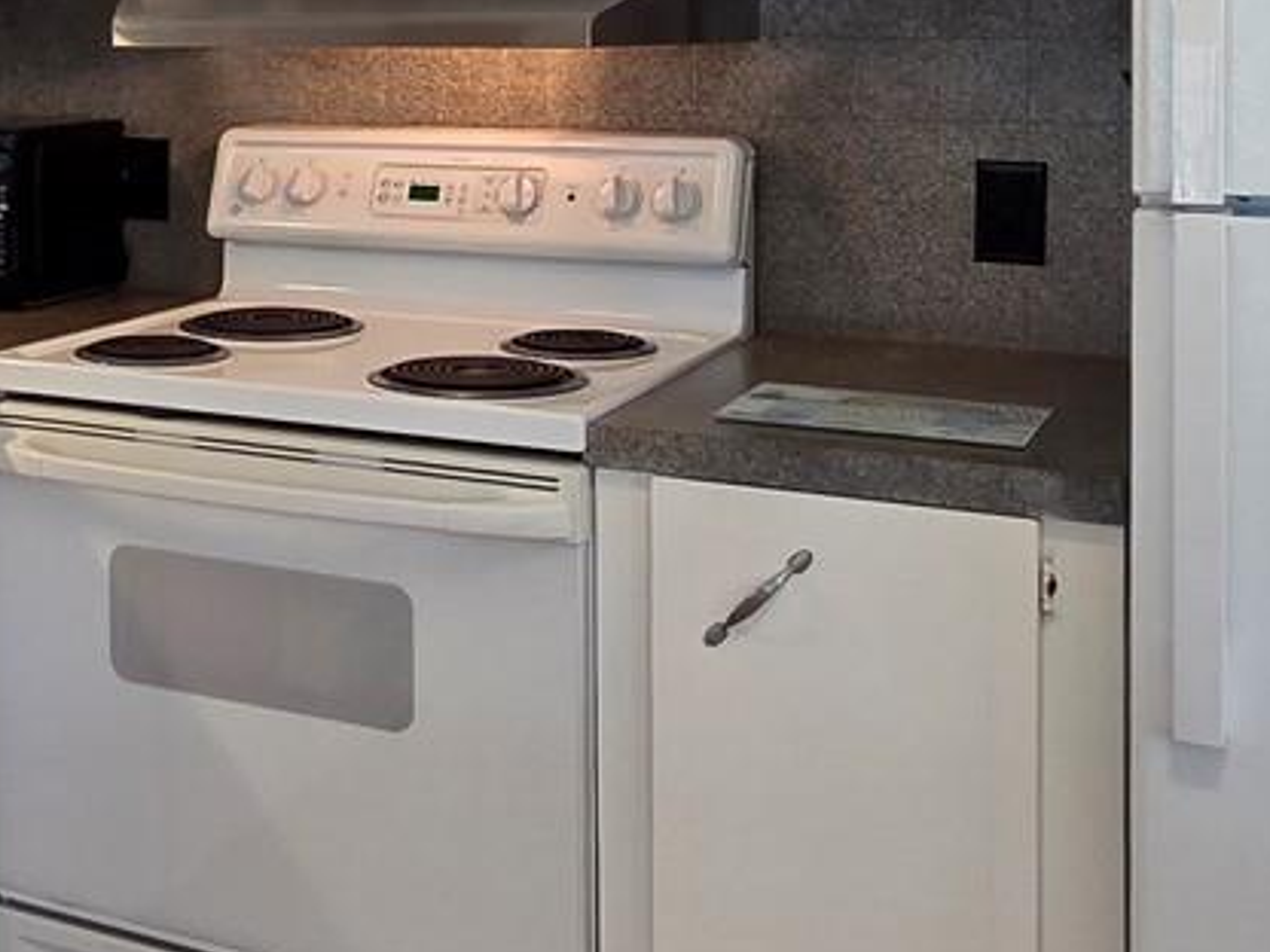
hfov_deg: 36.2
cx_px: 165
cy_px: 61
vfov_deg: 27.8
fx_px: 1834
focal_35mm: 50
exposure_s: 1/120
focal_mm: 2.2
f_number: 2.2
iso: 200
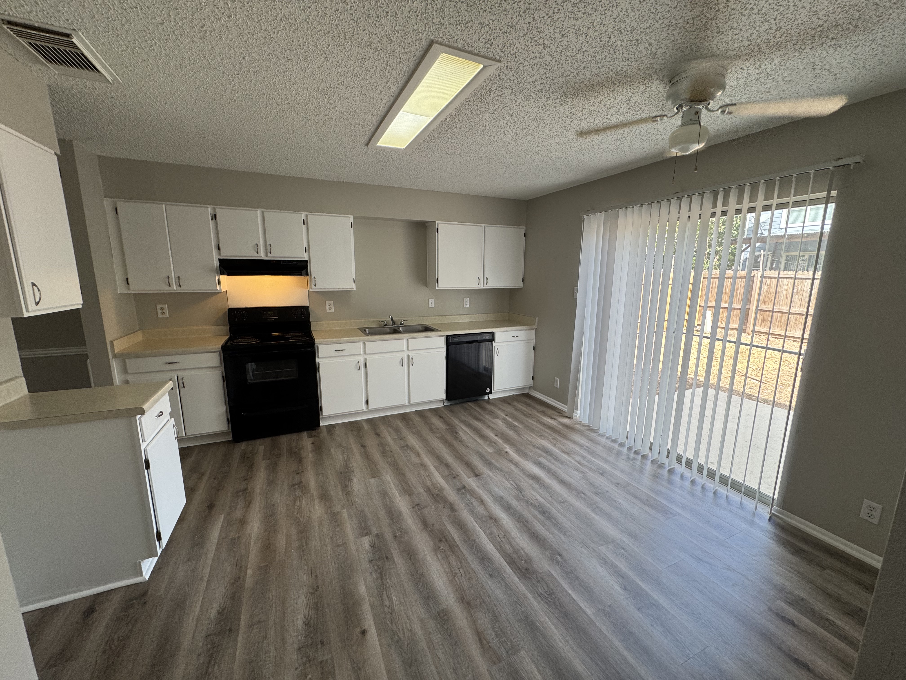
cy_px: 340
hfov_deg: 102.1
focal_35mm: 14
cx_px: 453
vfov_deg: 85.7
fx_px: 366
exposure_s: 1/120
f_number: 2.2
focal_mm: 2.22
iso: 80
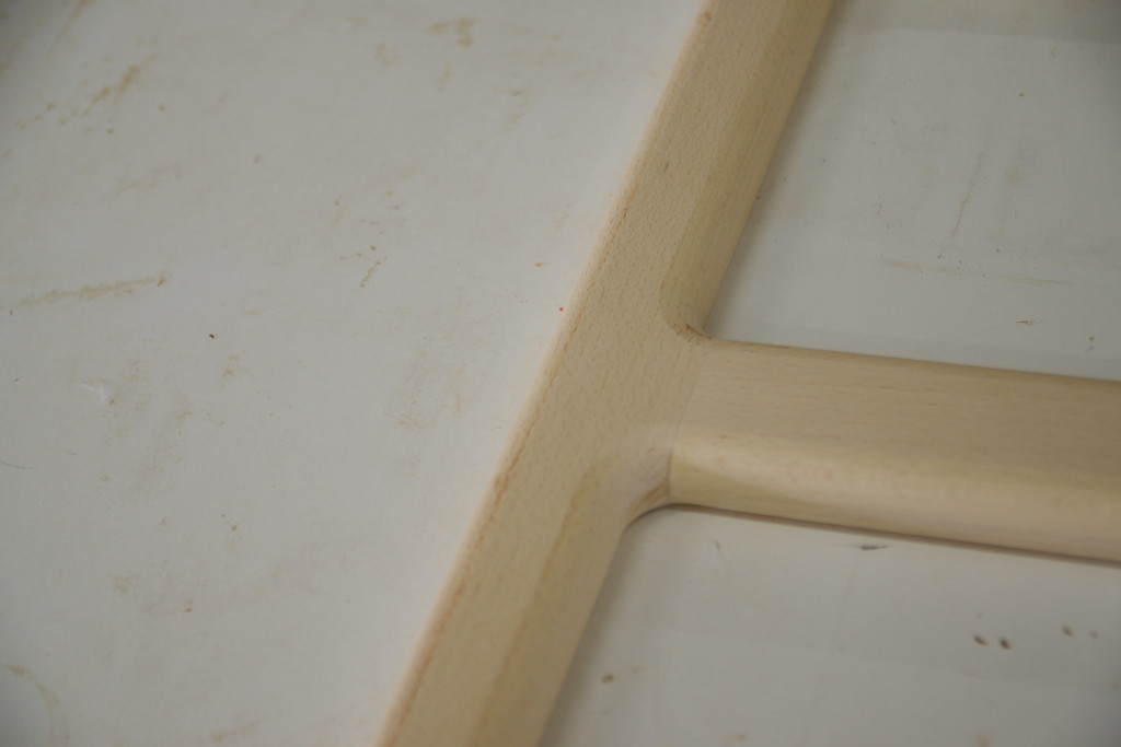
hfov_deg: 31.4
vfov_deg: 21.2
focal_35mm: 64
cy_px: 374
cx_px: 560
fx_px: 1993
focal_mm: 43
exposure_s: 1/125
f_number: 2.8
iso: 200
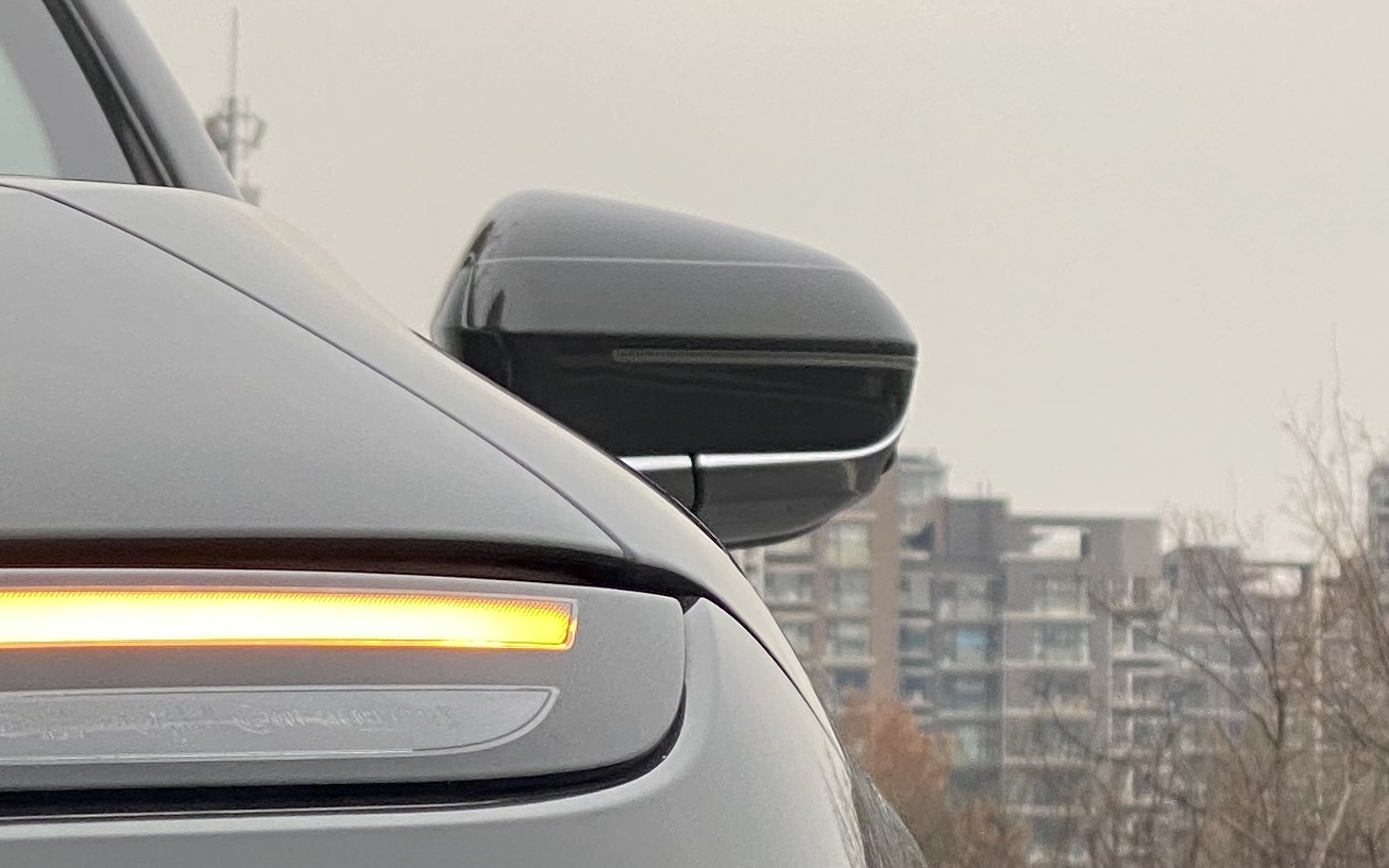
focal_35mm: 170
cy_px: 531
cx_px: -250
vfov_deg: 7.7
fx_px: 6436
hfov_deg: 12.1
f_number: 2
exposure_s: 1/600
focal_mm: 6
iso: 20
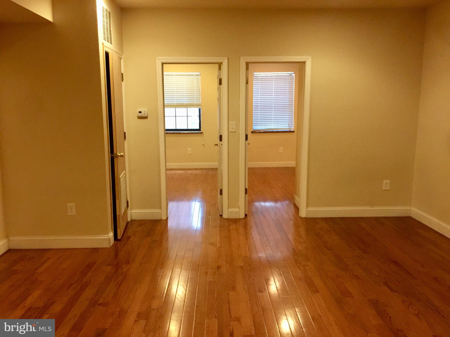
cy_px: 168
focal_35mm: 29
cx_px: 225
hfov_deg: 61.7
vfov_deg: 48.2
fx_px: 377
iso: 125
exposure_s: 1/15
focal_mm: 4.15
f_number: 2.2
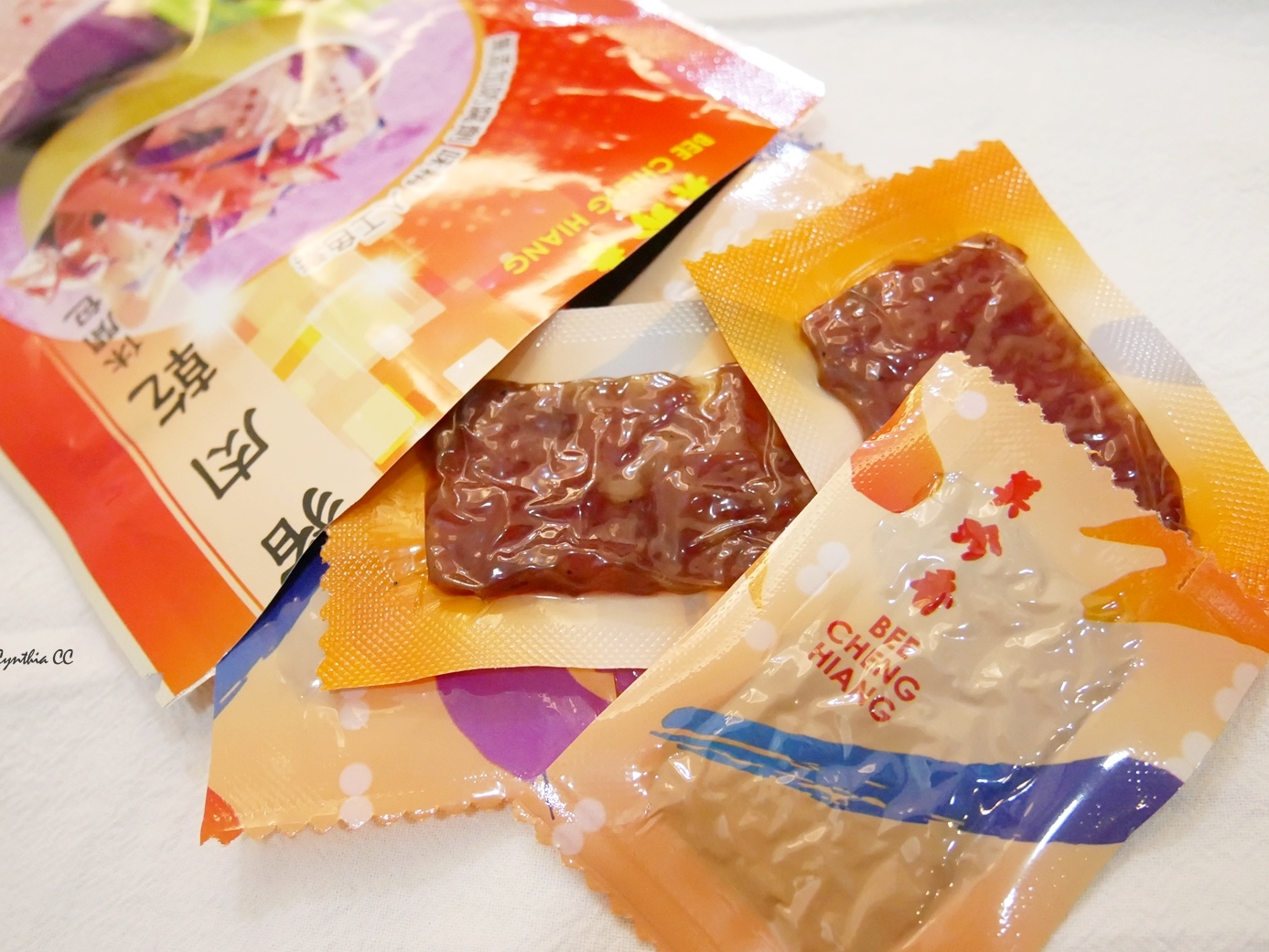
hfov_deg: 60.0
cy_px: 531
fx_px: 1100
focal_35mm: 30
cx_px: 629
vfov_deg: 46.7
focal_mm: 13
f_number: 3.5
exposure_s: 1/160
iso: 3200
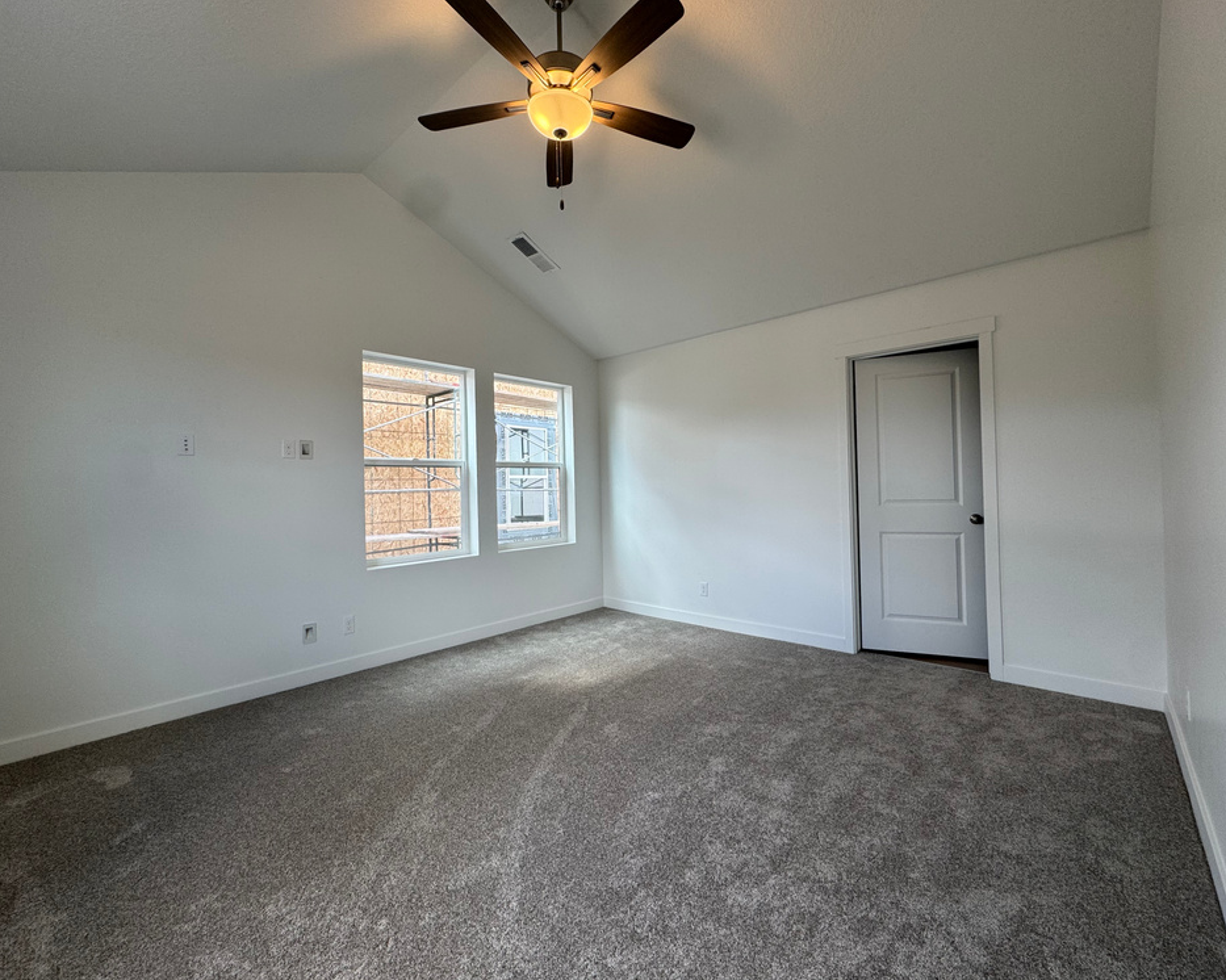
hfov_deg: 96.8
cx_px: 610
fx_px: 544
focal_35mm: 15
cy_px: 479
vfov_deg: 84.0
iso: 64
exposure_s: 1/120
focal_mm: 2.22
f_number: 2.2
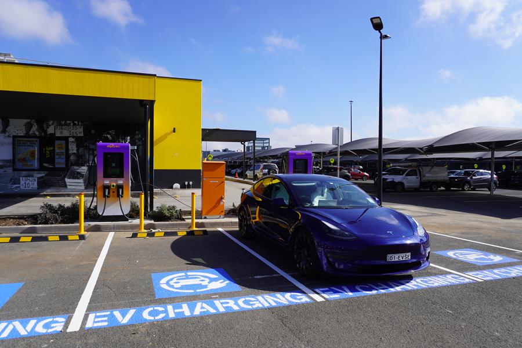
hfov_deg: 73.7
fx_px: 348
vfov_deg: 53.1
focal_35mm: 24
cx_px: 261
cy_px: 174
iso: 100
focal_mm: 16
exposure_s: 1/640
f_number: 5
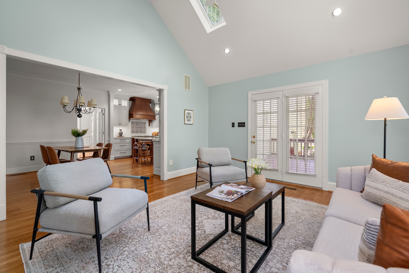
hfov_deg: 100.4
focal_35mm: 15
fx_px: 170
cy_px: 136
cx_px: 204
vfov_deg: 77.3
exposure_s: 1/25
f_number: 6.3
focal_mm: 15
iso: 2000
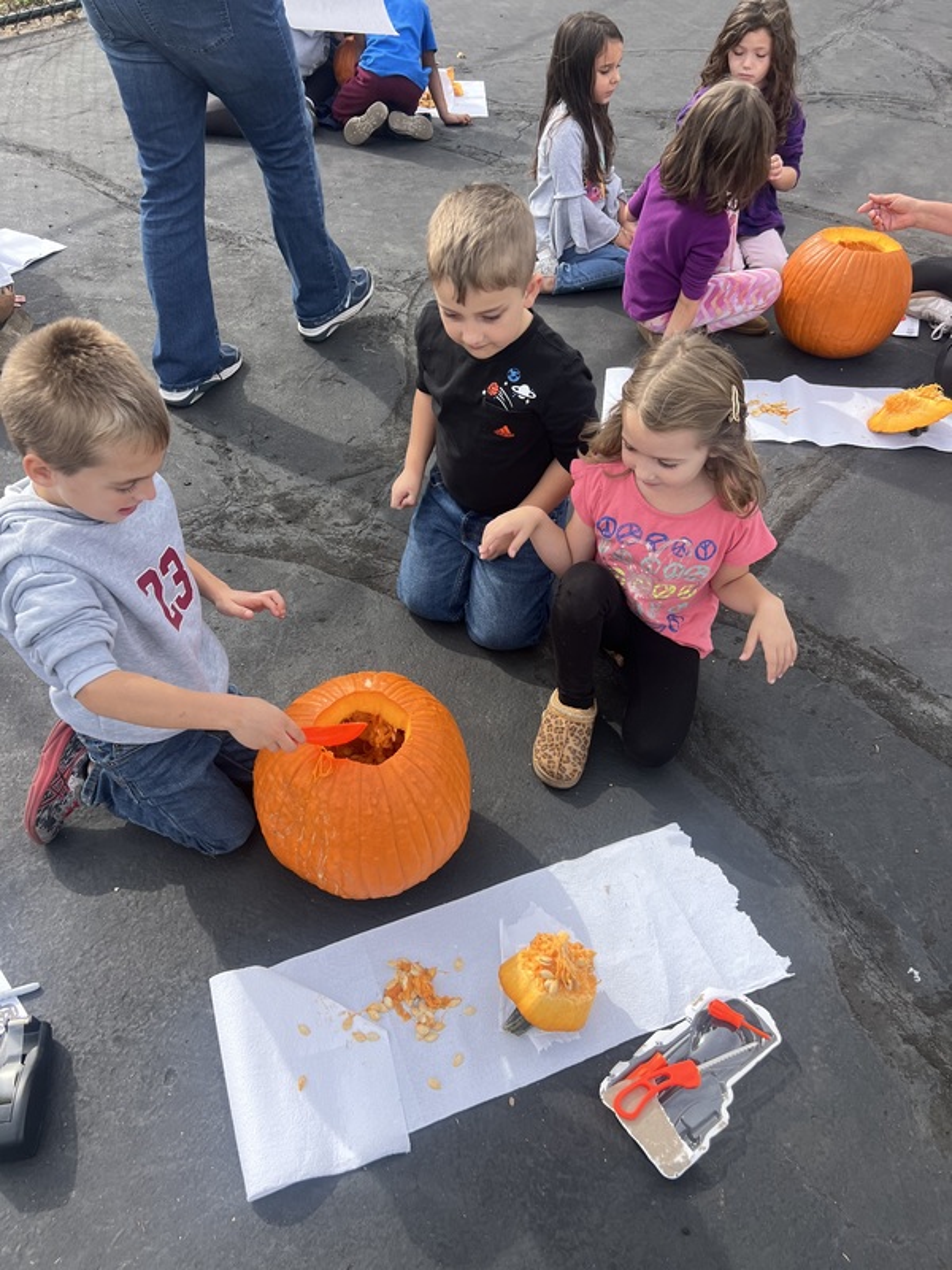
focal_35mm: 26
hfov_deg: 53.1
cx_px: 476
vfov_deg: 67.3
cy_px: 635
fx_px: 953
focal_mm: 5.7
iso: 50
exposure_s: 1/1553
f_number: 1.5
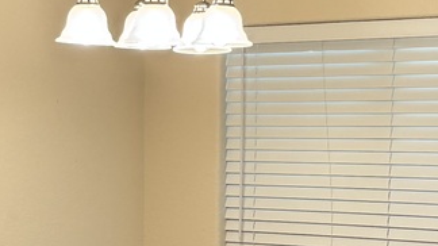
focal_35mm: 126
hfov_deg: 17.0
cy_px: 285
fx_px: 1463
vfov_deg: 9.5
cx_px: 170
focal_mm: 5.96
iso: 64
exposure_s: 1/120
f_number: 1.6
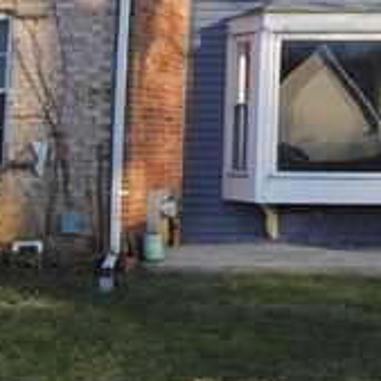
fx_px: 847
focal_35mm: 68
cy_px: 51
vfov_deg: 24.7
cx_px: 530
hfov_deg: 22.1
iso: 100
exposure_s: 1/160
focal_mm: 18
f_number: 6.3
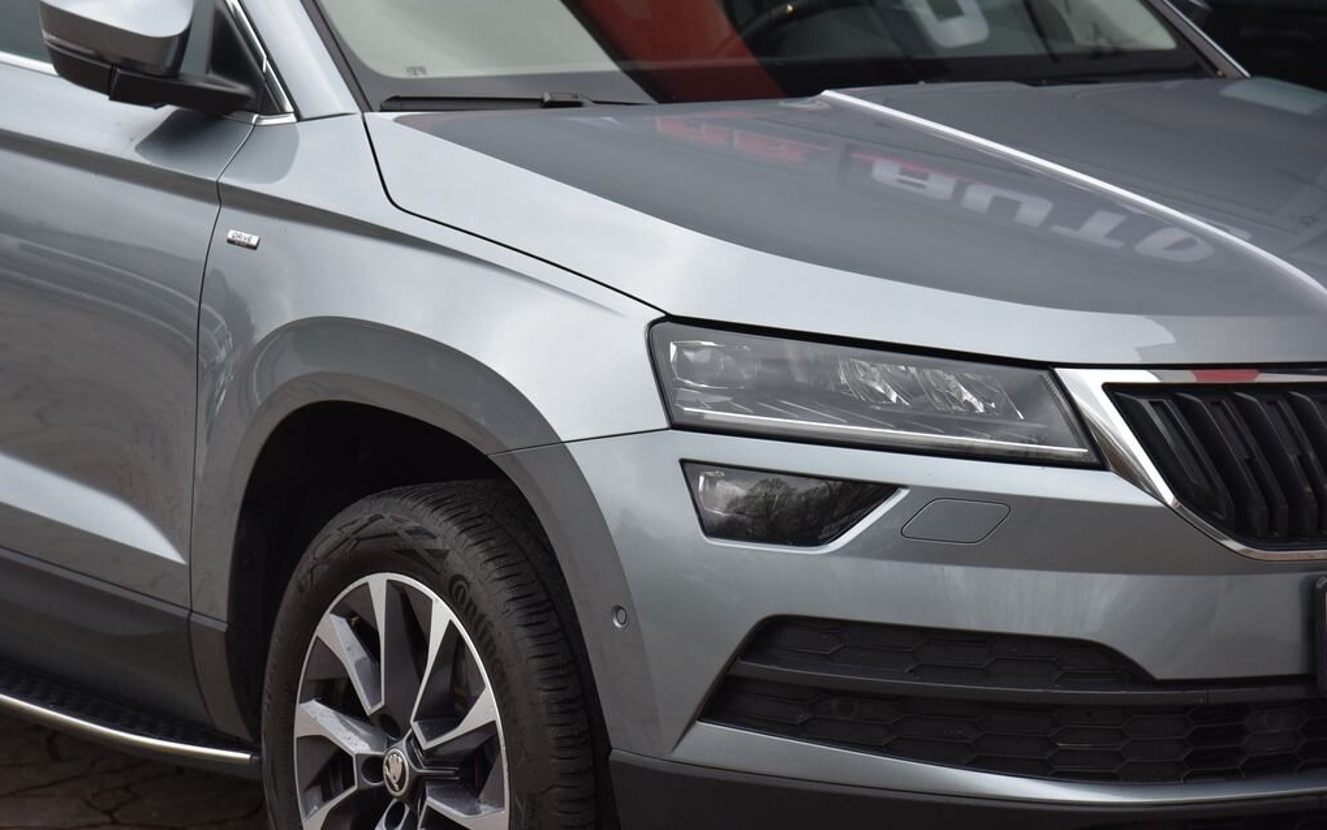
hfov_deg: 17.0
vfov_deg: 10.7
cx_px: 663
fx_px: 4449
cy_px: 410
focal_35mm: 123
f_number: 6.3
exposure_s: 1/160
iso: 500
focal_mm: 120
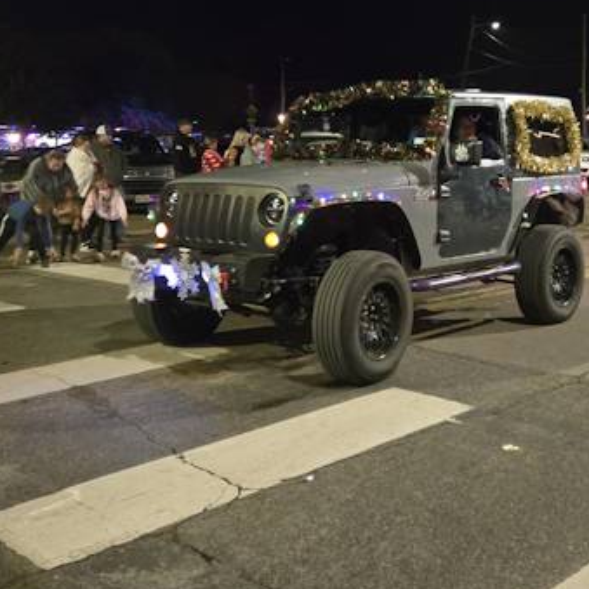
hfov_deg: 35.0
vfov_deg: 35.1
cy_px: 215
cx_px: 400
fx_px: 924
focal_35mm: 48
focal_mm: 5.4
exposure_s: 1/30
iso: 1250
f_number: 1.8
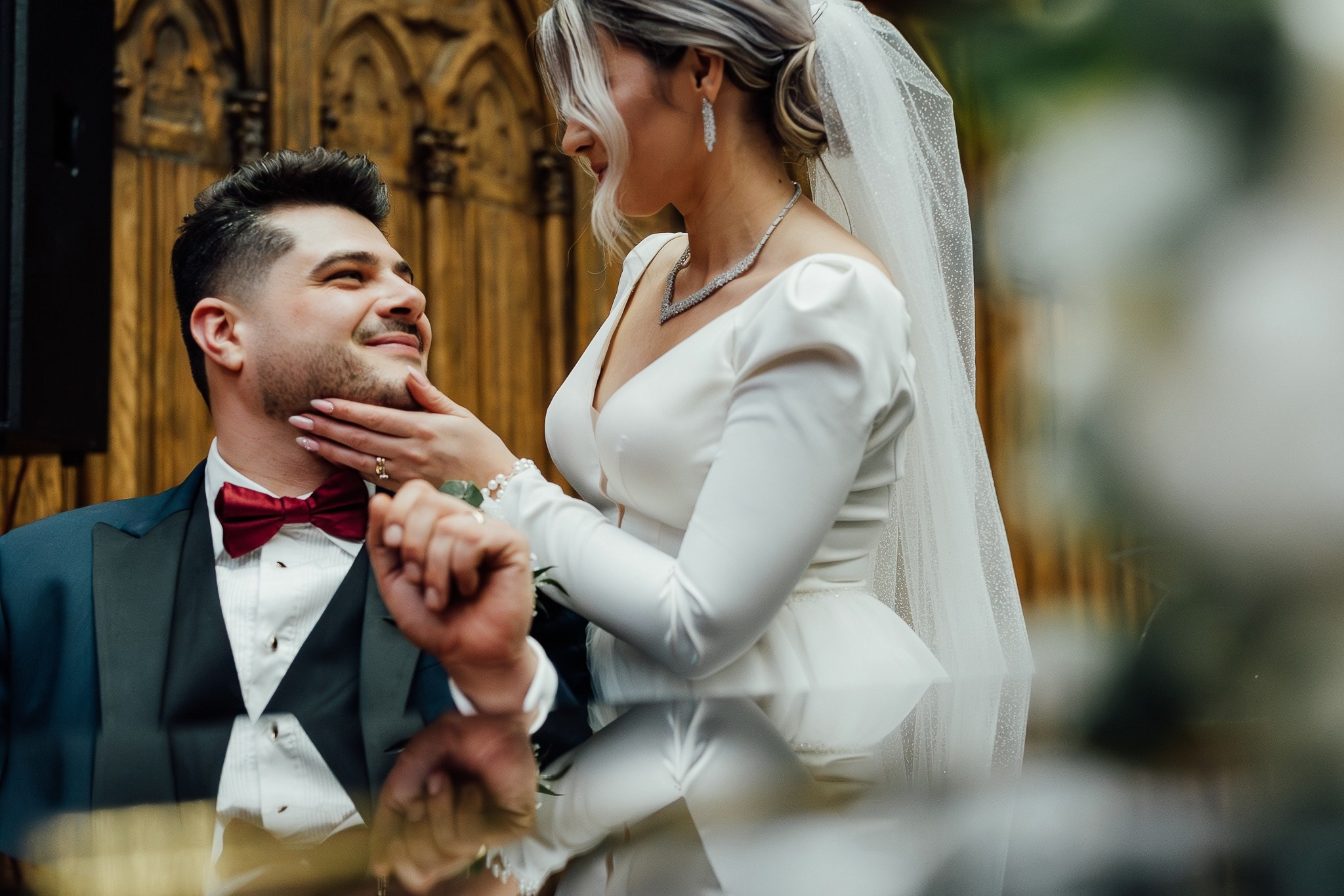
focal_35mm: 35
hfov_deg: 54.4
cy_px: 448
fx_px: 1306
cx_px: 672
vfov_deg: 37.8
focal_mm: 35
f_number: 1.8
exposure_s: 1/250
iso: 2000
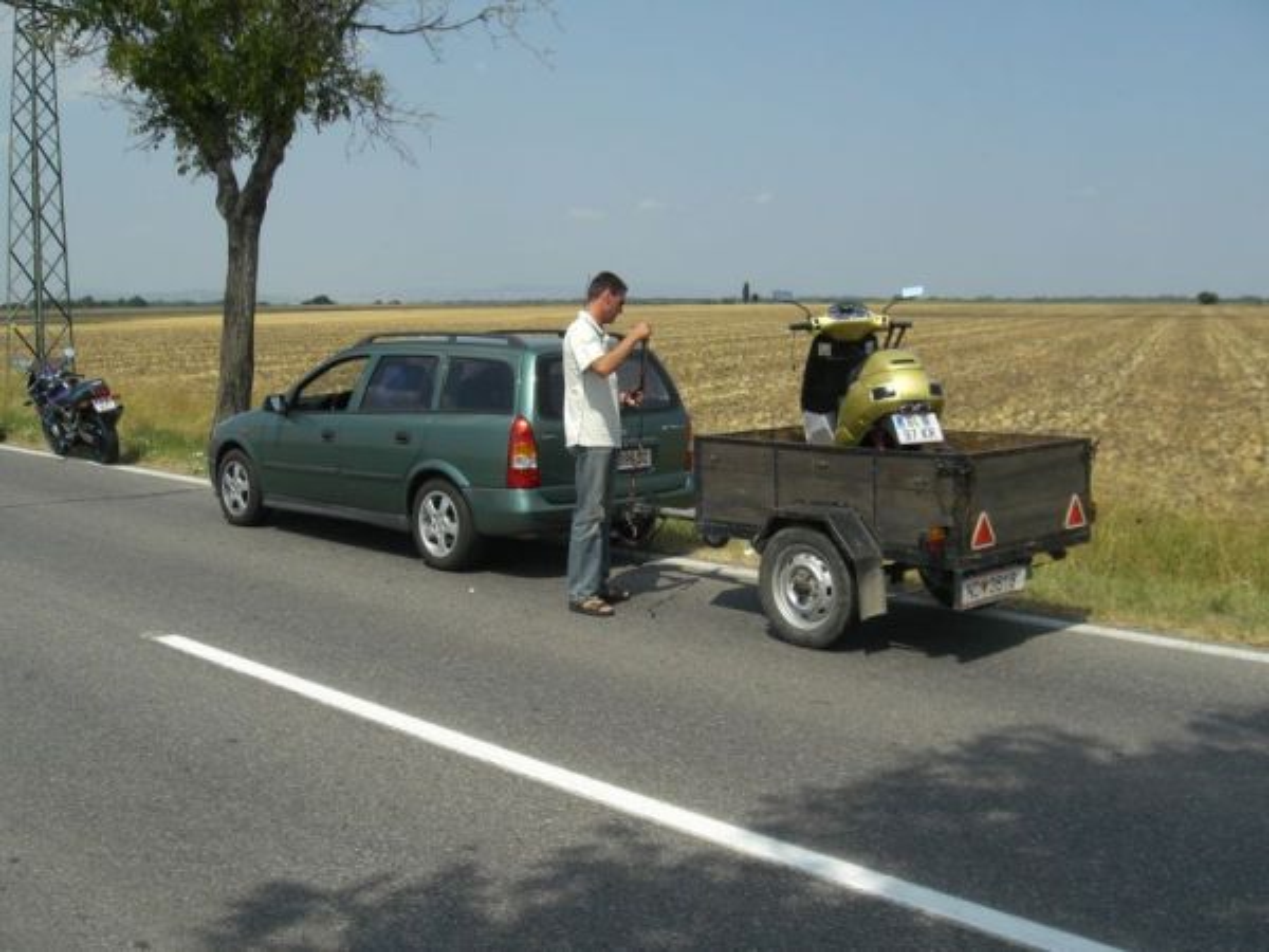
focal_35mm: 38
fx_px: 1393
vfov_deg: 37.7
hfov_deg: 49.0
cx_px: 634
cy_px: 476
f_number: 4.4
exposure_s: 1/1000
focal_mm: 6.3
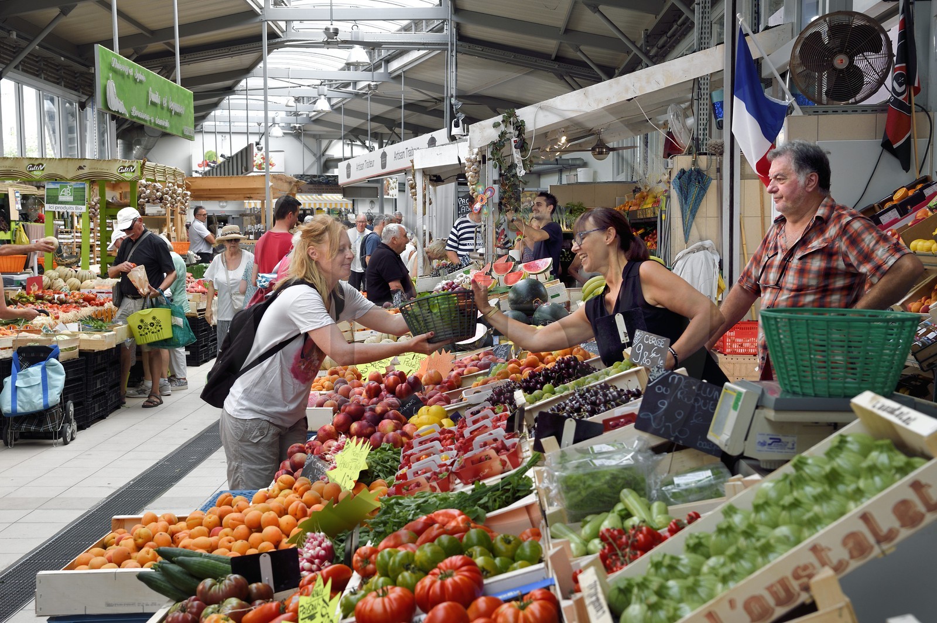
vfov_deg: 29.2
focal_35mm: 46
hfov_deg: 42.8
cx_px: 468
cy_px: 312
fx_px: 1196
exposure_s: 1/100
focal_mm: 46
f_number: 8
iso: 200
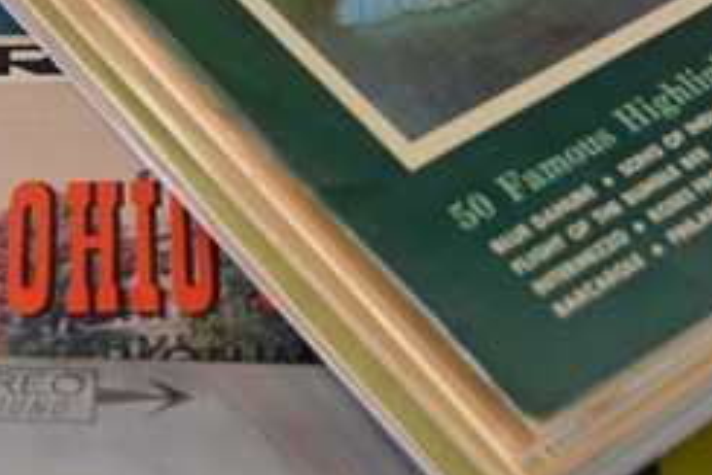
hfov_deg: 21.1
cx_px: 231
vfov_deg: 14.0
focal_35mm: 96
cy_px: -32
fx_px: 1900
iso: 400
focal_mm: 26
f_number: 4.2
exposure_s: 1/60
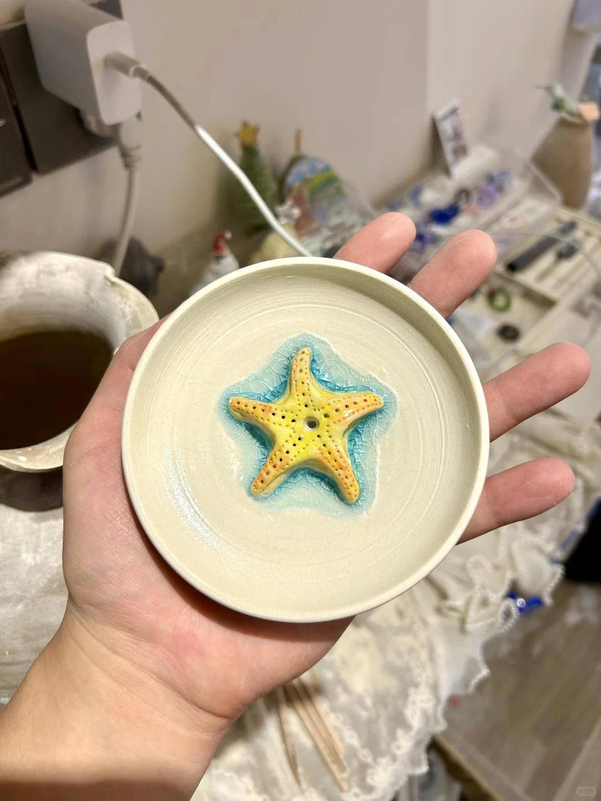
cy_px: 400
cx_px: 300
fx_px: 602
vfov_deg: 67.3
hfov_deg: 53.1
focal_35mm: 26
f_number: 1.5
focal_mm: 5.7
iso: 64
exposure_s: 1/100
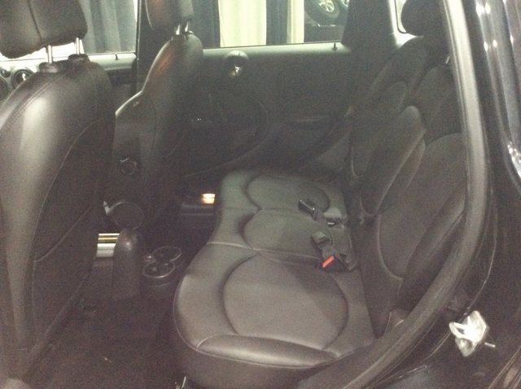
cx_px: 260
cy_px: 194
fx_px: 481
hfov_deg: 56.9
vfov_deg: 44.1
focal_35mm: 32
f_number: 2.4
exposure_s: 1/15
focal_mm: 3.3
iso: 500
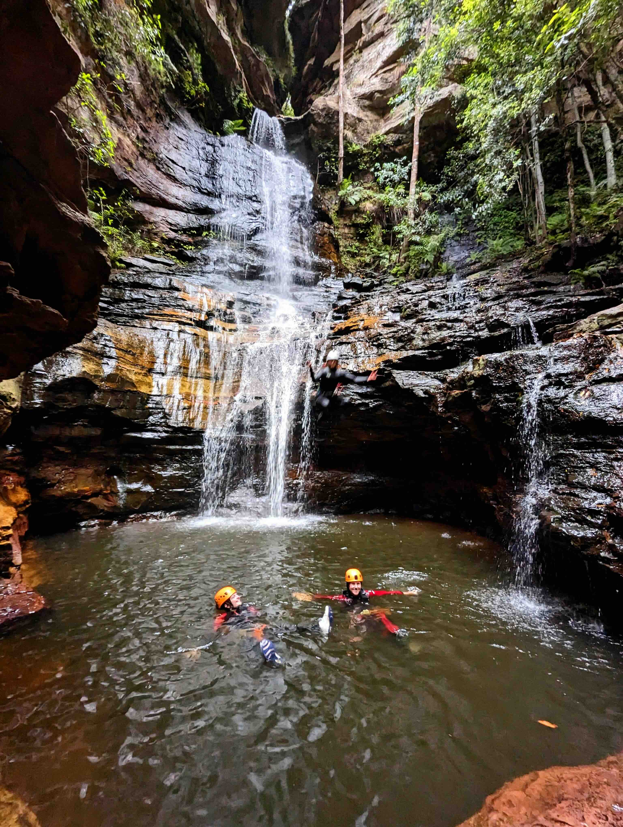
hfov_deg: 90.1
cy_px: 414
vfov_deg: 106.1
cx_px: 312
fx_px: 311
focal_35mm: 13
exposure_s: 1/66.3
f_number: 2.2
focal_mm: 1.95
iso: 250
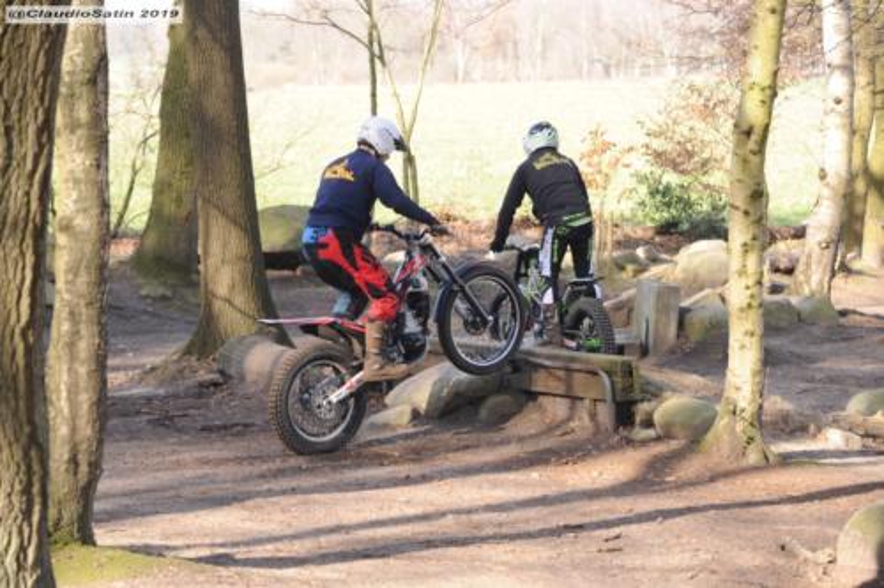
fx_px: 2847
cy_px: 294
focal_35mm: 116
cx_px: 442
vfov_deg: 11.8
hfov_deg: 17.6
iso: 250
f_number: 6.3
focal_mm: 116
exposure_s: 1/160
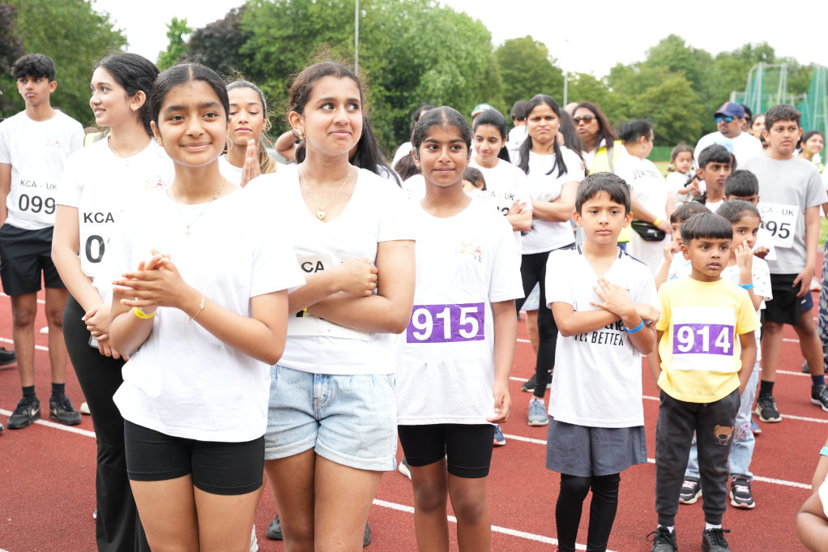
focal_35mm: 49
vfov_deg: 27.7
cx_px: 414
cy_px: 276
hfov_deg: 40.6
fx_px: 1120
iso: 400
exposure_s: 1/200
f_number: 5.6
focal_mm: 48.7
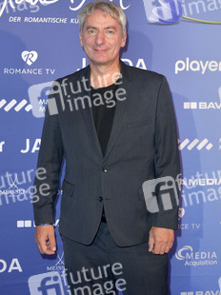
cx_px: 105
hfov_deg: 20.4
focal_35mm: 72
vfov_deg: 27.1
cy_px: 143
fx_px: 614
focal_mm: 58
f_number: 5.6
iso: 1600
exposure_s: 1/250
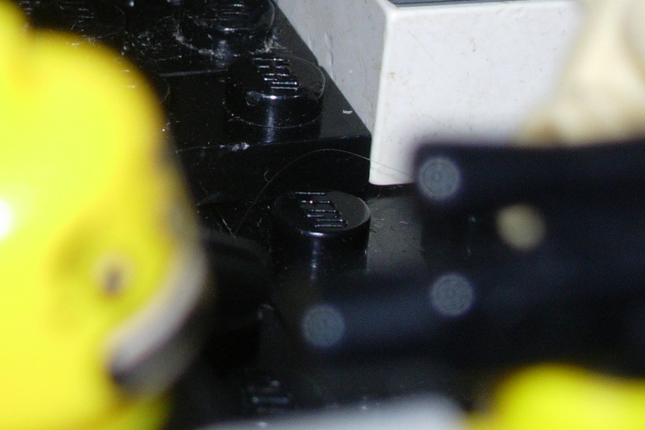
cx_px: 117
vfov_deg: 6.5
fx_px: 3762
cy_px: -149
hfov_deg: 9.8
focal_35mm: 210
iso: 79
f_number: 6.8
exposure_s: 1/64
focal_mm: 17
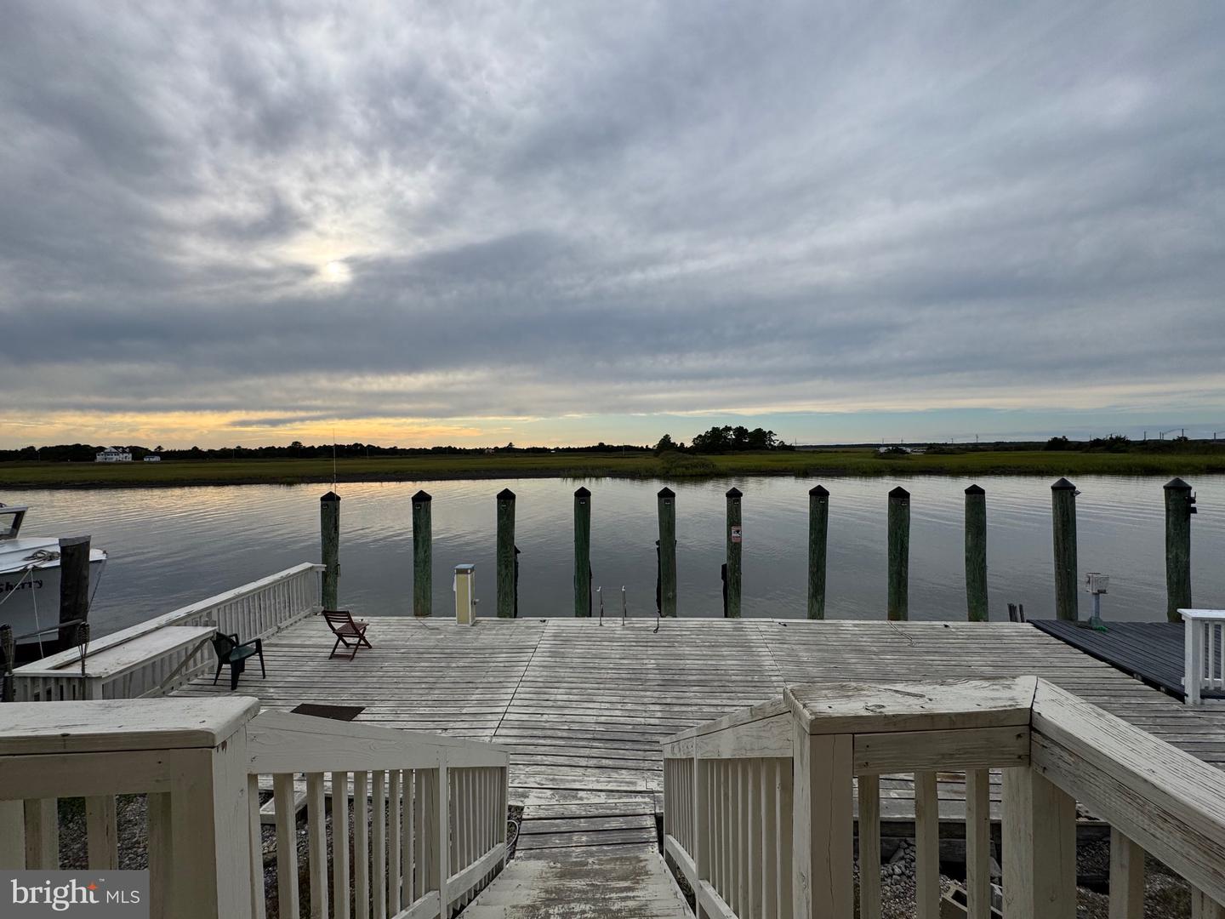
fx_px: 495
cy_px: 460
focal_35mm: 14
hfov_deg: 102.1
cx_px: 612
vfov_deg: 85.7
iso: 50
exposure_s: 1/1536
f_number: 2.2
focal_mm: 2.22
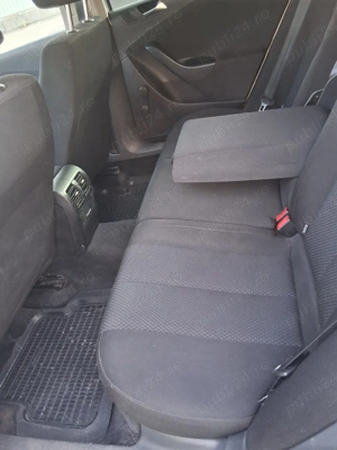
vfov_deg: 67.3
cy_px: 225
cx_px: 168
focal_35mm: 26
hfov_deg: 53.1
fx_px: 337
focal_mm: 3.98
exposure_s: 1/50
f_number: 1.8
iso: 320
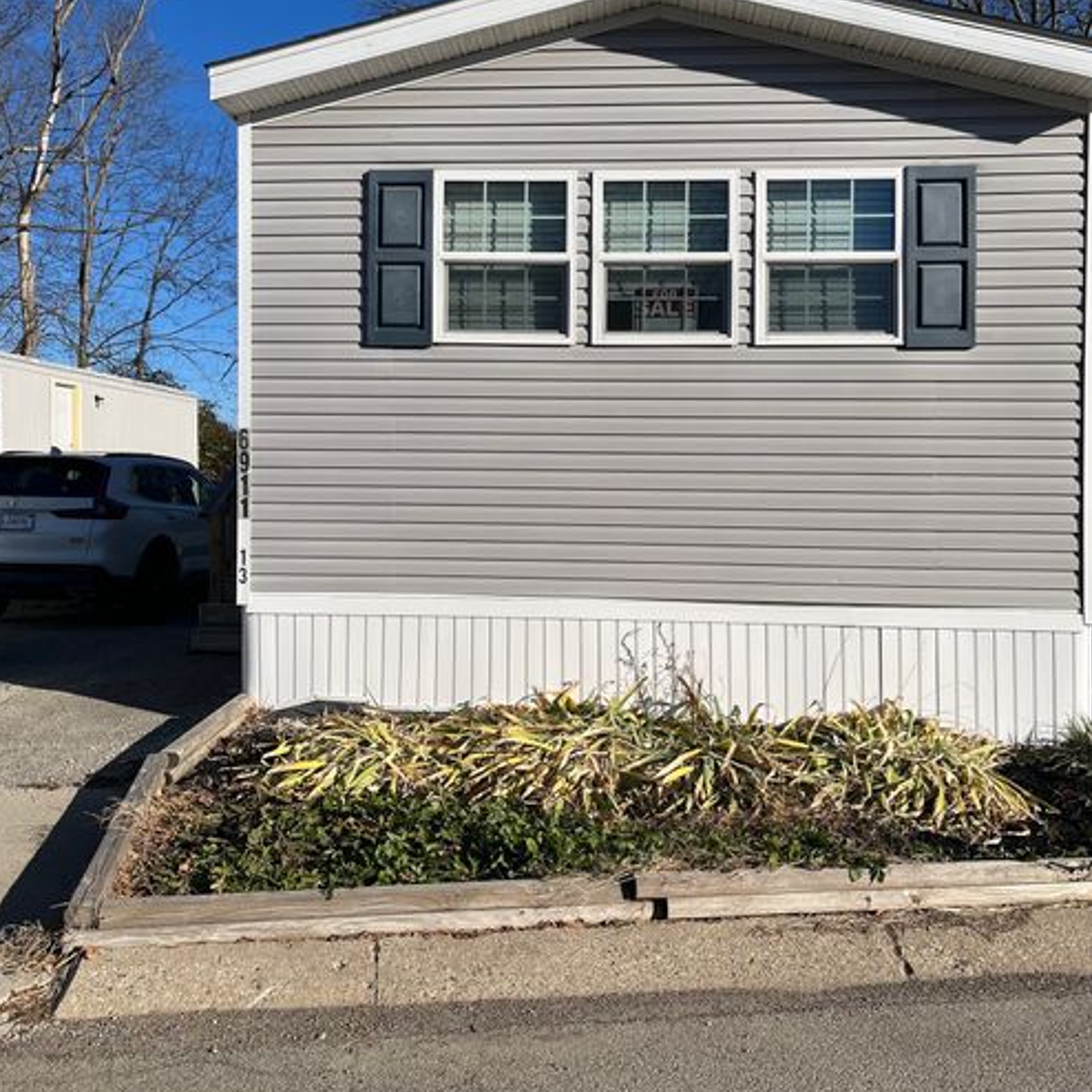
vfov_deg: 52.4
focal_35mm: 31
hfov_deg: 52.5
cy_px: 479
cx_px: 542
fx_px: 1106
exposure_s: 1/5848
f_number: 1.6
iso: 50
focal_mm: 5.1
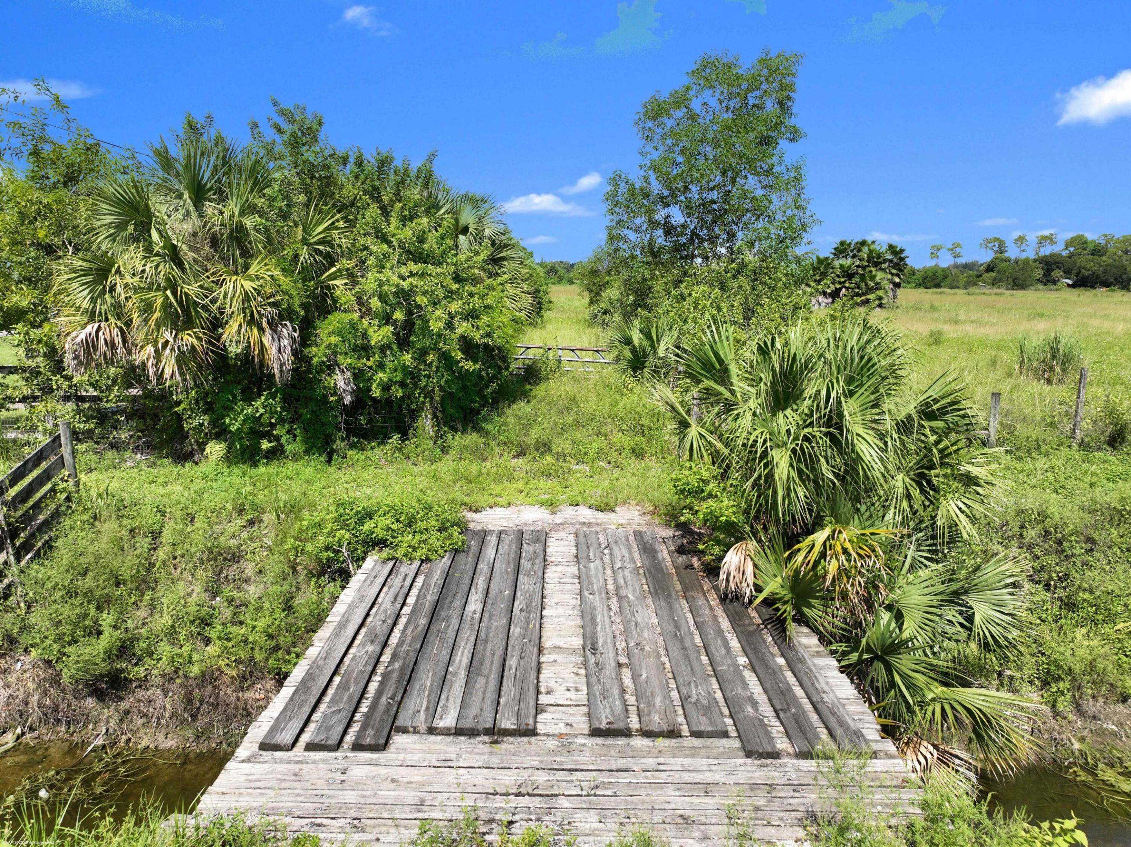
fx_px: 784
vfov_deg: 56.8
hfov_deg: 71.6
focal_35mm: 24
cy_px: 424
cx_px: 566
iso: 110
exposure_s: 1/1250
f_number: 2.8
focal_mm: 12.29
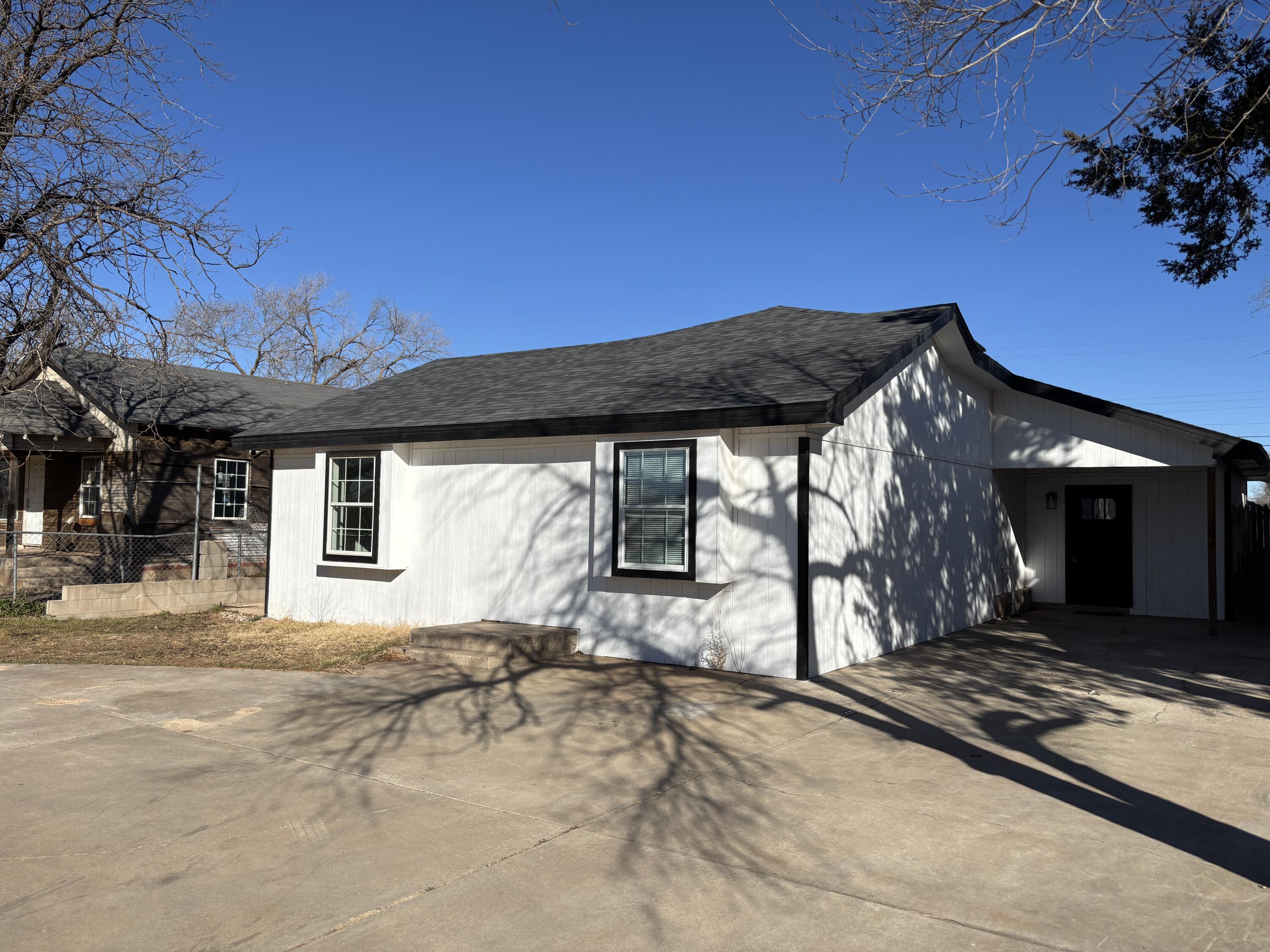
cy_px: 476
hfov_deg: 67.3
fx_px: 954
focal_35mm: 26
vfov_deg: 53.1
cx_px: 635
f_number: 1.6
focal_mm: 5.96
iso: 50
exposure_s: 1/5618
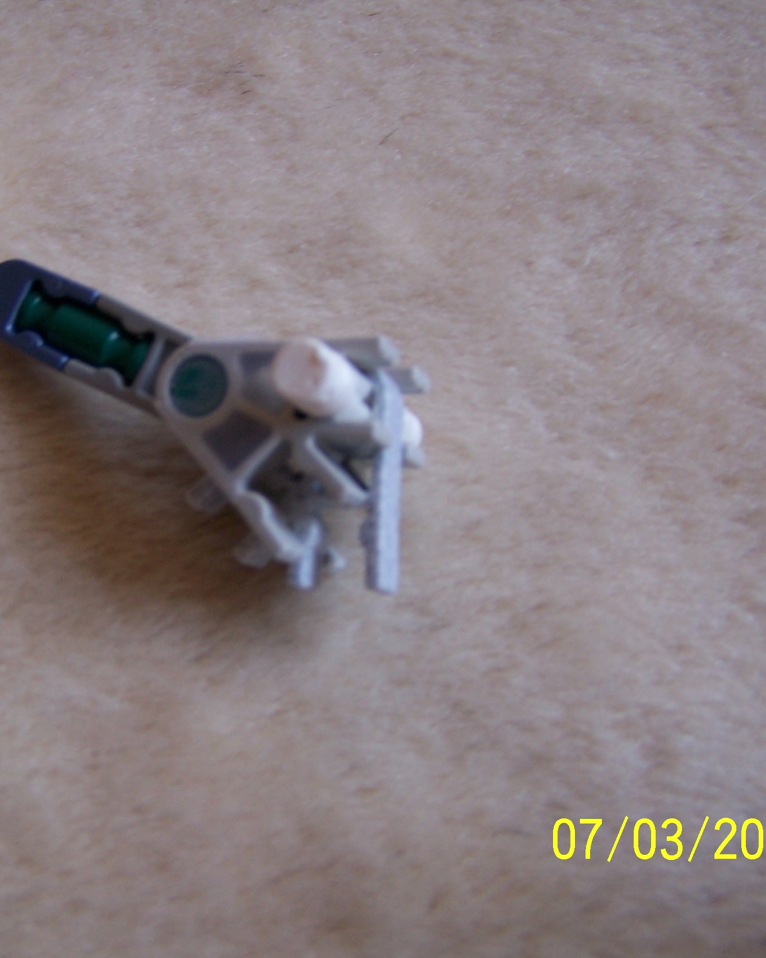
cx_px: 246
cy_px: 475
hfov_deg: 30.0
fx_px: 1417
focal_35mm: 50
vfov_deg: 37.3
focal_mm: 6.3
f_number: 2.8
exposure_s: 1/30
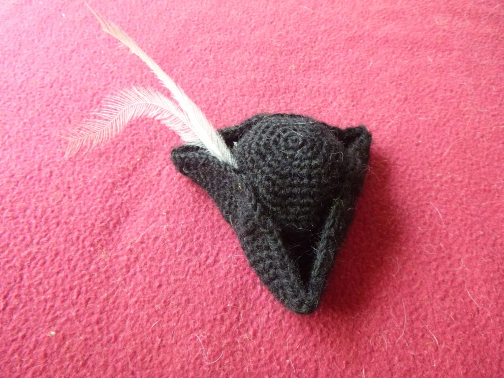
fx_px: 364
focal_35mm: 25
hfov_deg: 69.4
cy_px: 189
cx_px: 252
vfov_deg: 54.9
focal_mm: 4.5
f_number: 3.9
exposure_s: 1/15
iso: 400
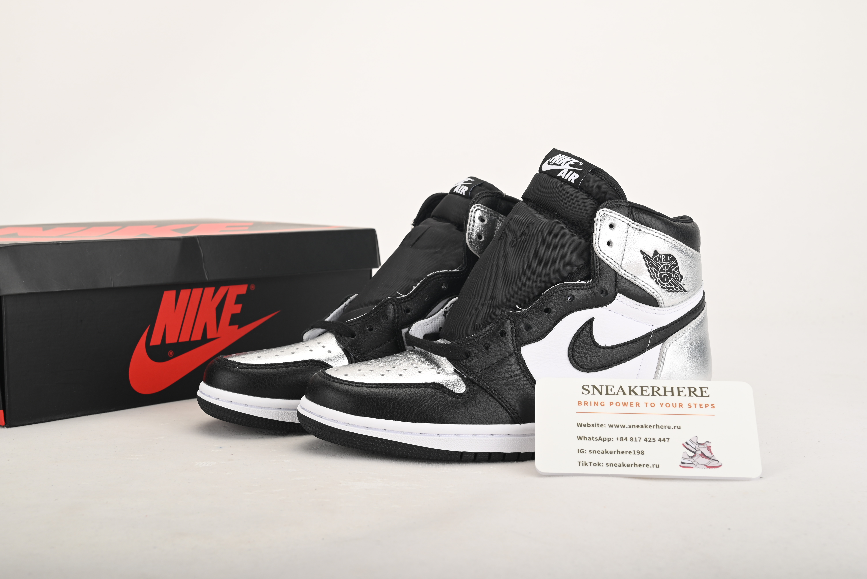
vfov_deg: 27.0
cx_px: 434
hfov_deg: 39.6
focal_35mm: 50
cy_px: 290
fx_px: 1205
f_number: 11
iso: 100
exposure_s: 1/200
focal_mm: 50
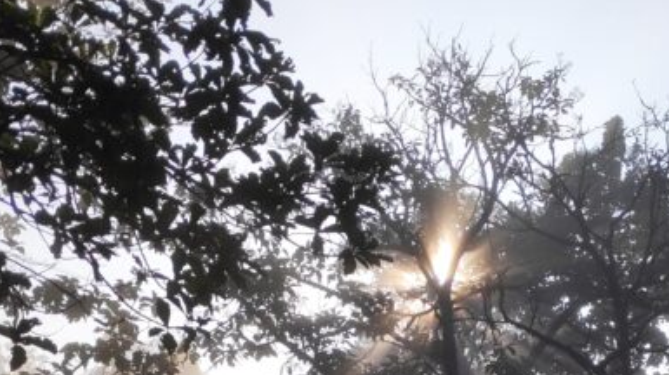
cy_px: 550
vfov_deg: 18.5
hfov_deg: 36.0
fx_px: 1028
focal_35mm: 58
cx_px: 384
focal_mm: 3.94
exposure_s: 1/5505
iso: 100
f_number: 1.9
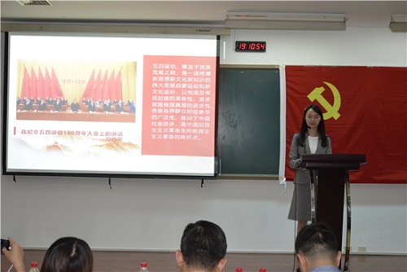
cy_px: 136
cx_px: 204
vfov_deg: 25.8
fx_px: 594
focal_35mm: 52
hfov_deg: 37.8
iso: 1250
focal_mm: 35
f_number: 5.6
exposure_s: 1/80
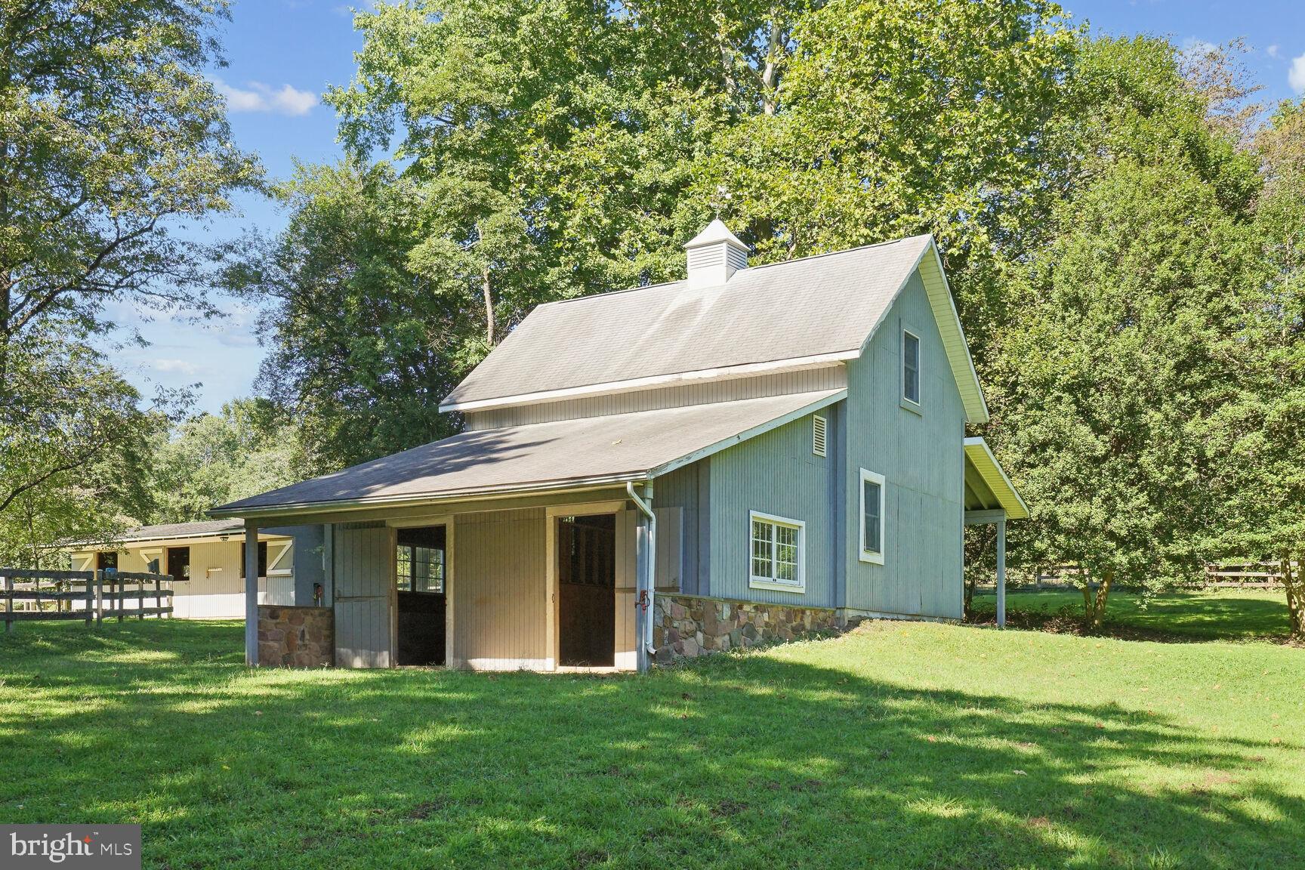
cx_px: 652
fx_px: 1269
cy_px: 435
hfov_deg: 54.4
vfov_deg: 37.9
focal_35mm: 35
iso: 640
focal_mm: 35
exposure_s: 1/500
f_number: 9
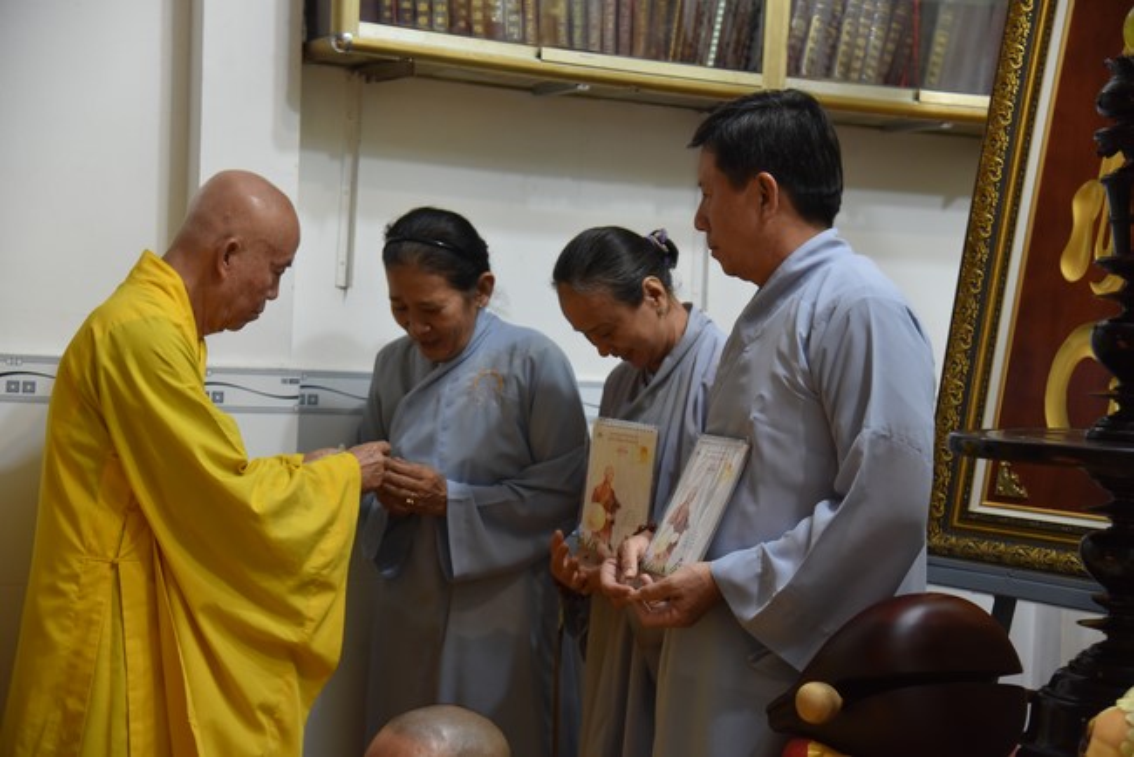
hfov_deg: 30.9
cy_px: 378
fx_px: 2048
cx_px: 567
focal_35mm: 65
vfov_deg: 20.9
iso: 2200
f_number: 4
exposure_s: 1/125
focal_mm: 65
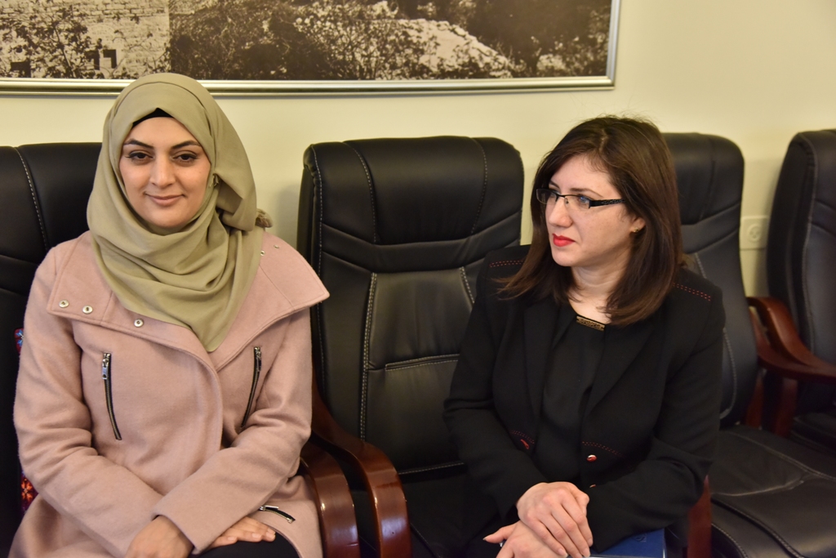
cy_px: 279
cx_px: 418
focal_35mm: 50
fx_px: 1161
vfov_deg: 27.0
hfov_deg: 39.6
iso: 2500
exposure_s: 1/160
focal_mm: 50
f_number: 5
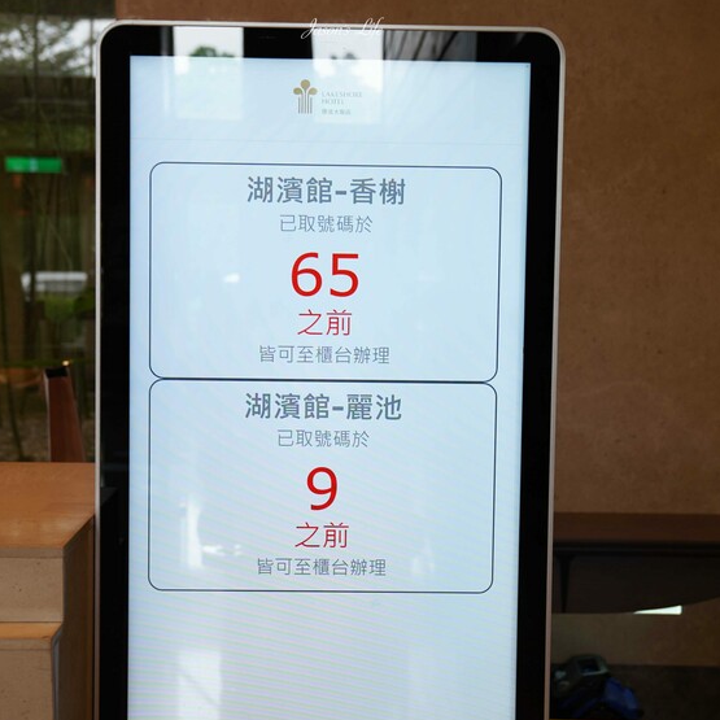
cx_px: 342
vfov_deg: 32.8
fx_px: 1224
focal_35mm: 52
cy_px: 359
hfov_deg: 32.8
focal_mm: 40
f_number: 3.2
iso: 100
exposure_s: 1/40
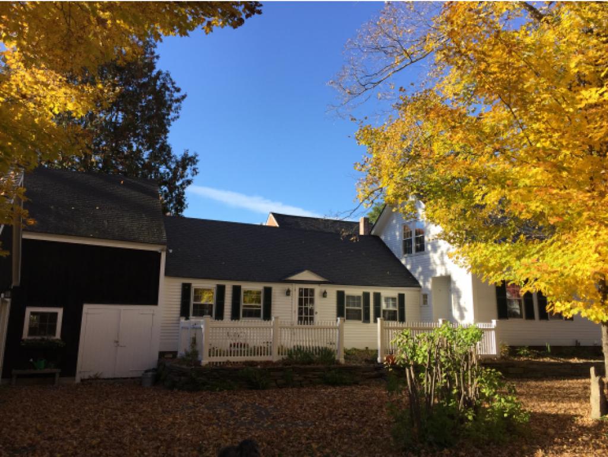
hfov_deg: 61.6
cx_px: 304
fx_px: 510
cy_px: 228
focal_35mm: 29
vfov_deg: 48.3
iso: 32
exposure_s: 1/860
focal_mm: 4.15
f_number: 2.2
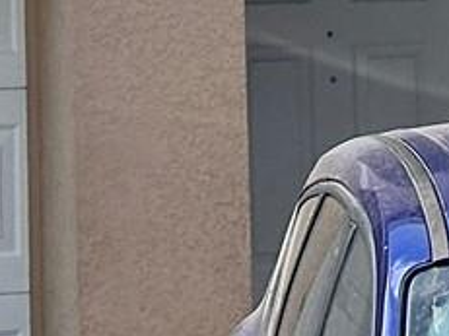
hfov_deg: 5.9
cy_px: -794
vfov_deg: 4.2
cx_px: 354
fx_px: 4317
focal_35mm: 333
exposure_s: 1/7092
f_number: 1.78
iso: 64
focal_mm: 6.86
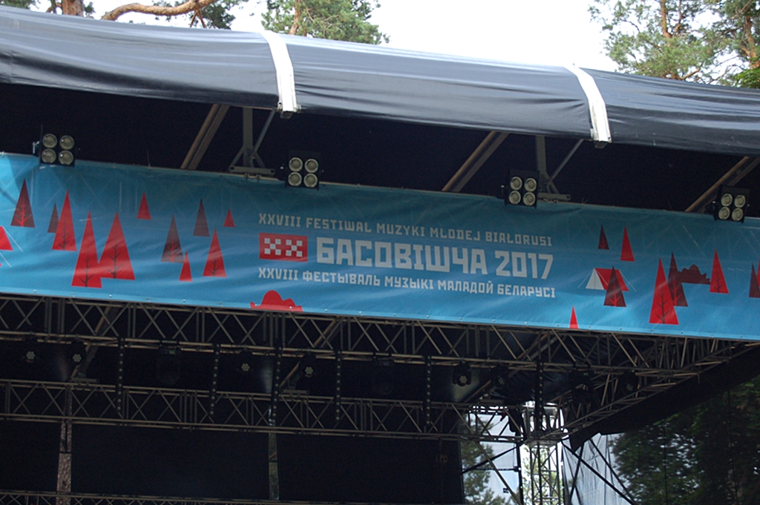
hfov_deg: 26.0
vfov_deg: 17.5
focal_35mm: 78
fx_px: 1645
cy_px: 252
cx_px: 380
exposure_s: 1/200
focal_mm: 52
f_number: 7.1
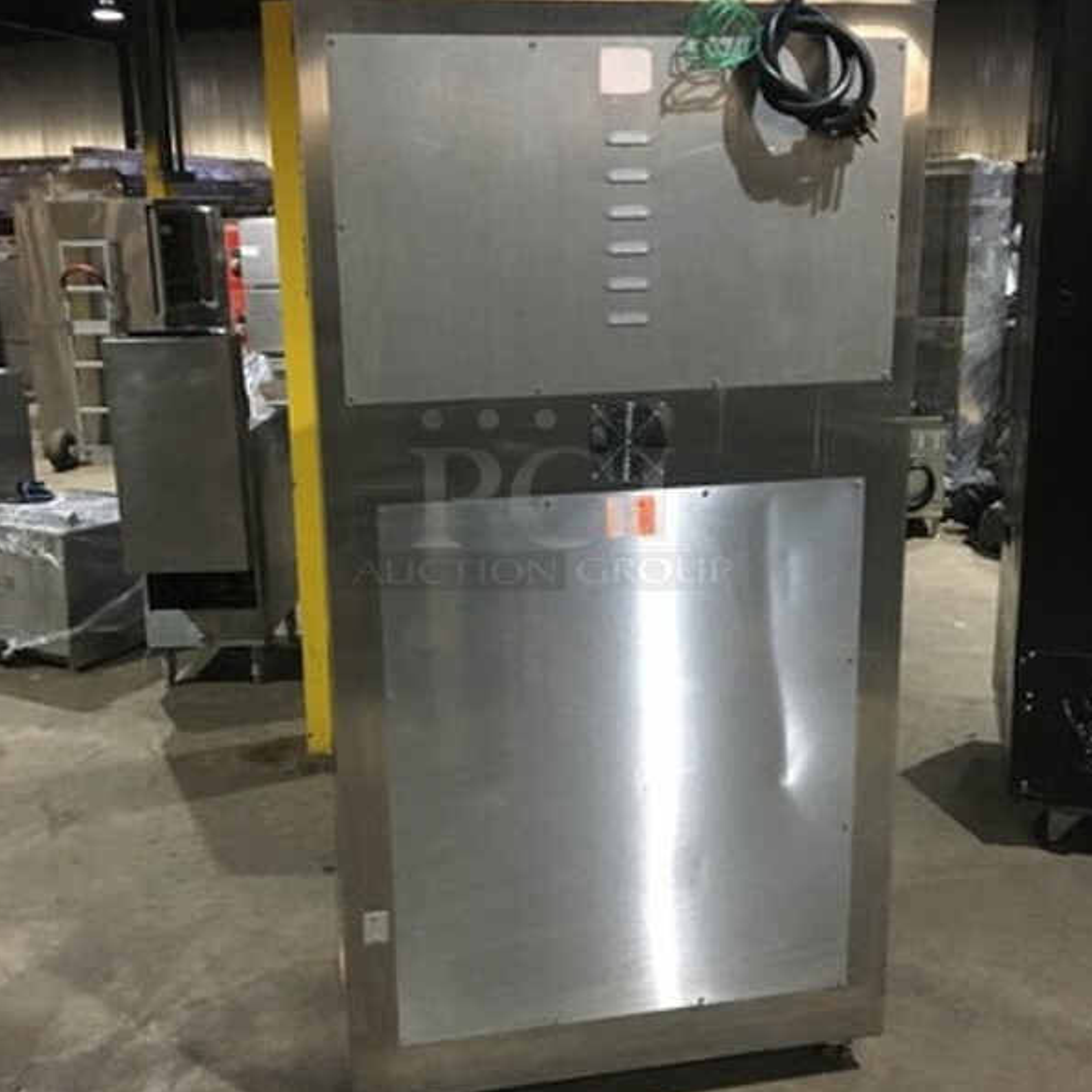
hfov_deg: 47.2
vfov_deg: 47.2
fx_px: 1249
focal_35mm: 35
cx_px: 545
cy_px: 495
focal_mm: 4.15
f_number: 2.2
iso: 250
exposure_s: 1/15
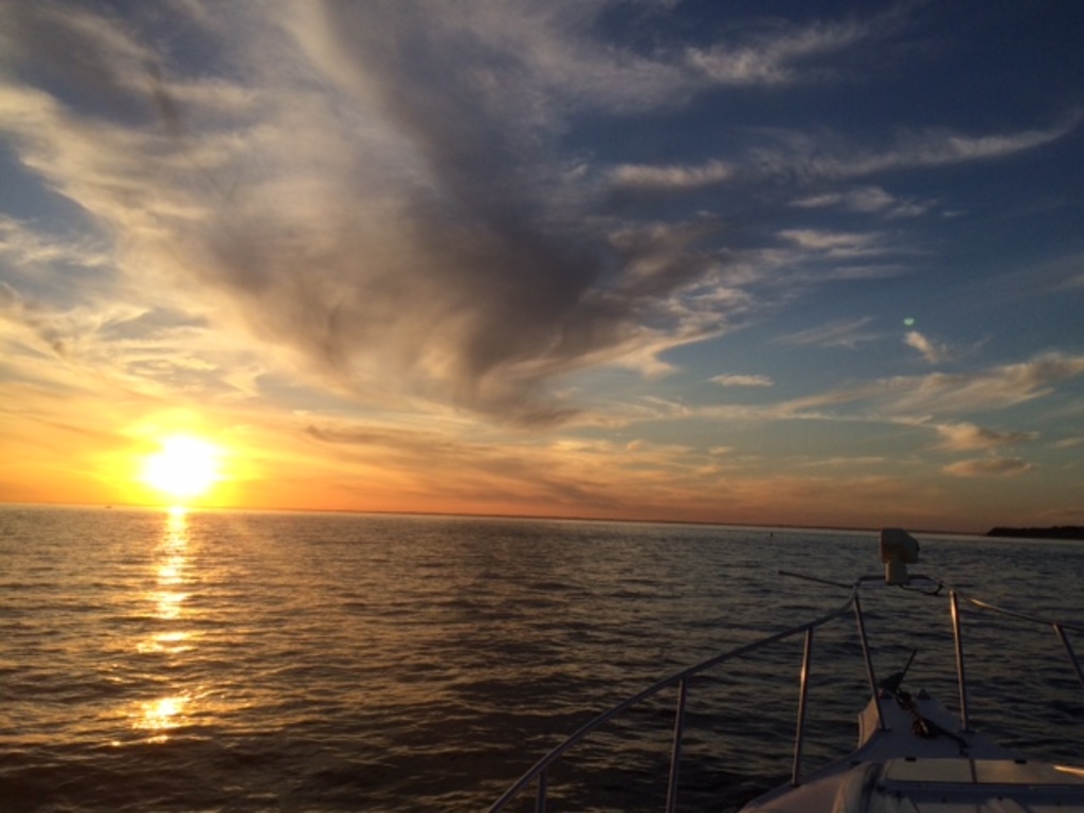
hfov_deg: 61.7
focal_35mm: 29
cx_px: 542
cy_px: 406
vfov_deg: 48.2
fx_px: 908
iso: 32
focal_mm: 4.15
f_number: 2.2
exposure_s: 1/1786
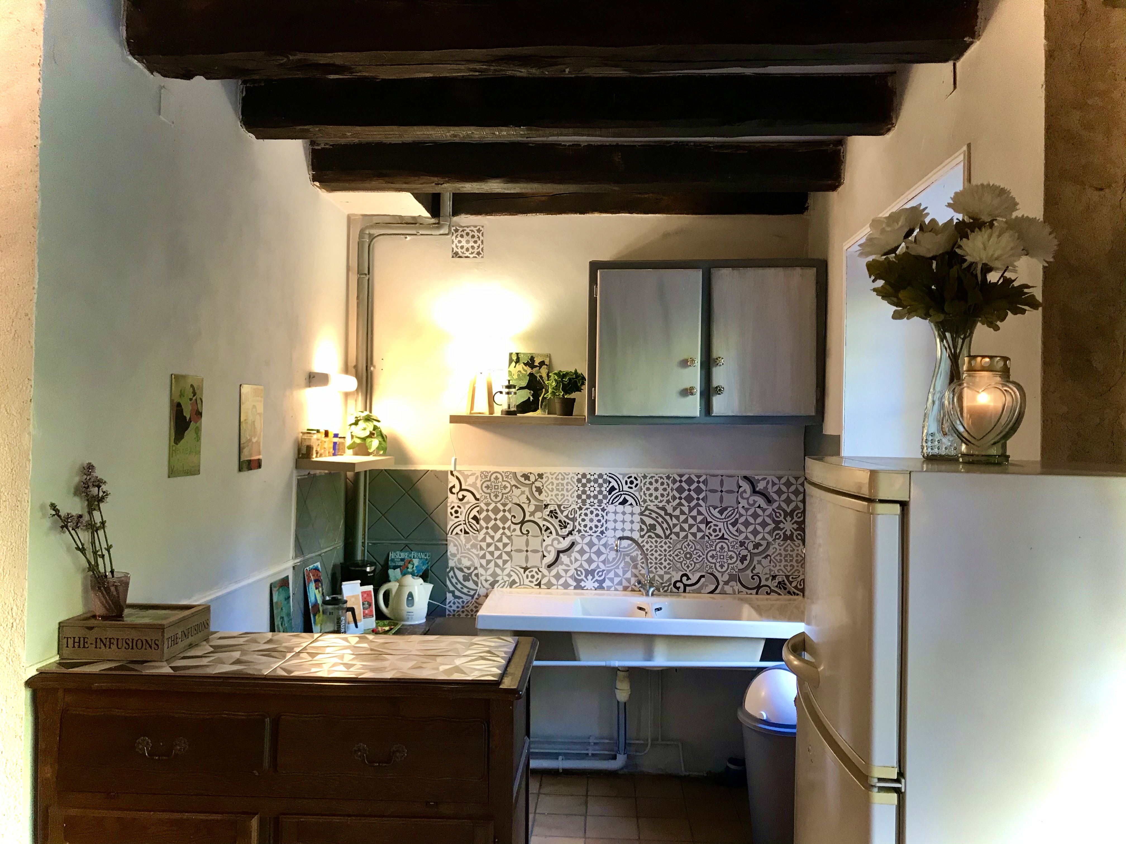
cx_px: 563
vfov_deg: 49.7
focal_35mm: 28
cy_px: 422
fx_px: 911
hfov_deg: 63.4
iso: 50
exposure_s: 1/17
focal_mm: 3.99
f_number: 1.8
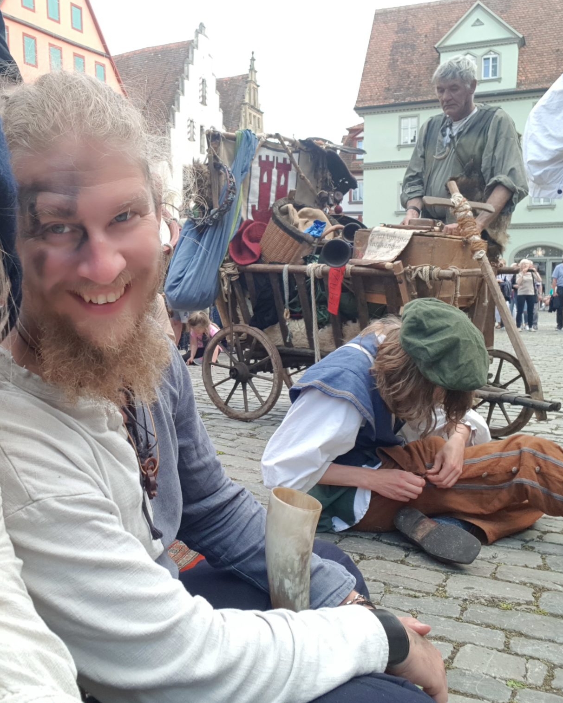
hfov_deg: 43.7
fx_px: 687
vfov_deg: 54.2
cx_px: 170
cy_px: 352
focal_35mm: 33
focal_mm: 2.95
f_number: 1.7
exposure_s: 1/186
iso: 40
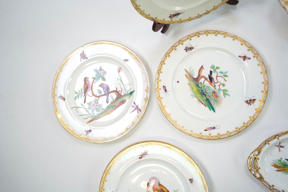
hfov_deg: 51.9
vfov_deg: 35.9
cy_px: 96
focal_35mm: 37
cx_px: 144
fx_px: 296
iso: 320
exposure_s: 1/100
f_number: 5
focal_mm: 37
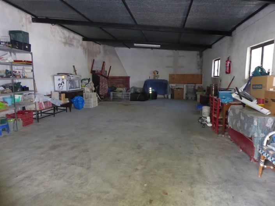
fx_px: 199
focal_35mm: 25
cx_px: 138
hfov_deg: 69.4
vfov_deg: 54.8
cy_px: 103
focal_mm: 4.3
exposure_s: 1/60
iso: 1000
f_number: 3.3
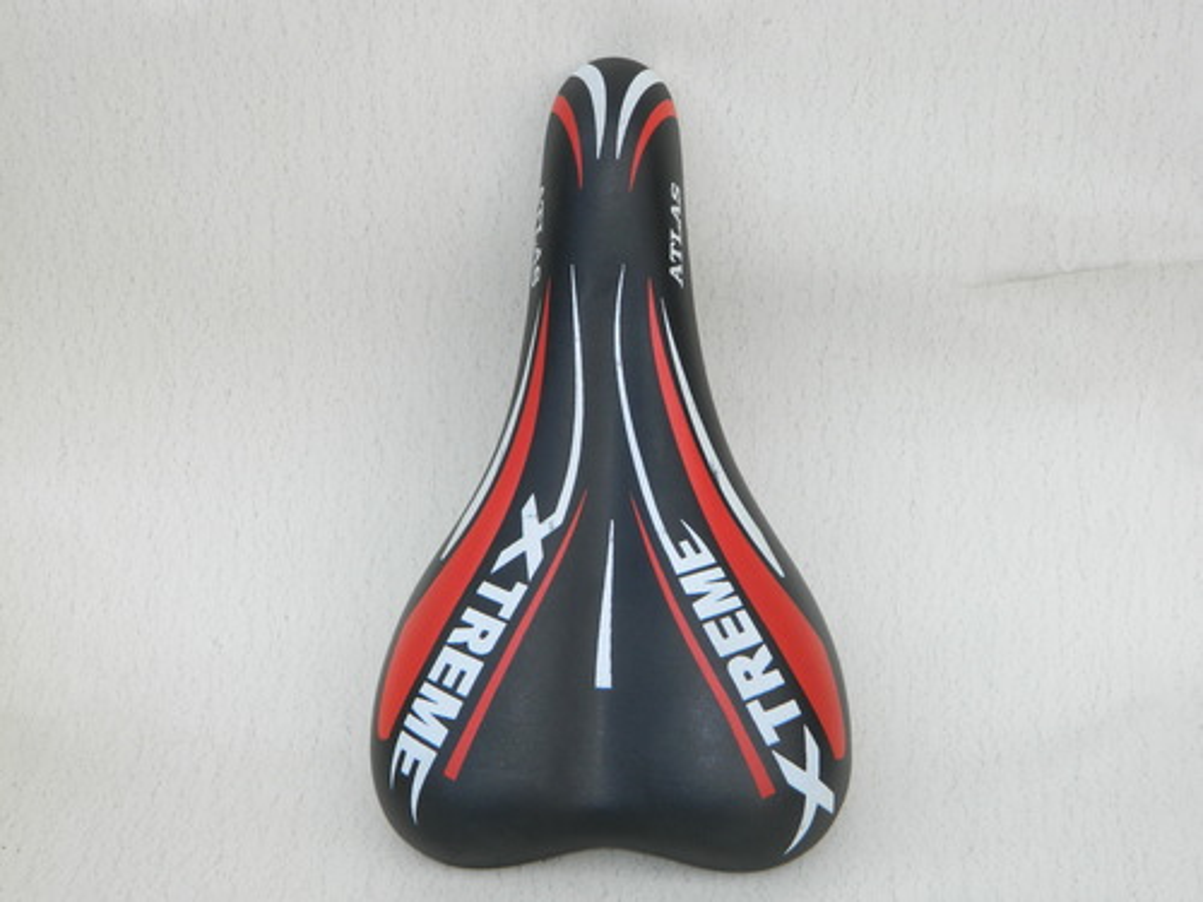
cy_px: 451
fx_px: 2919
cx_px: 602
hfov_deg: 23.3
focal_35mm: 84
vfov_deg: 17.6
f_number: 4.2
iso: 80
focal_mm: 15.1
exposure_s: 1/160
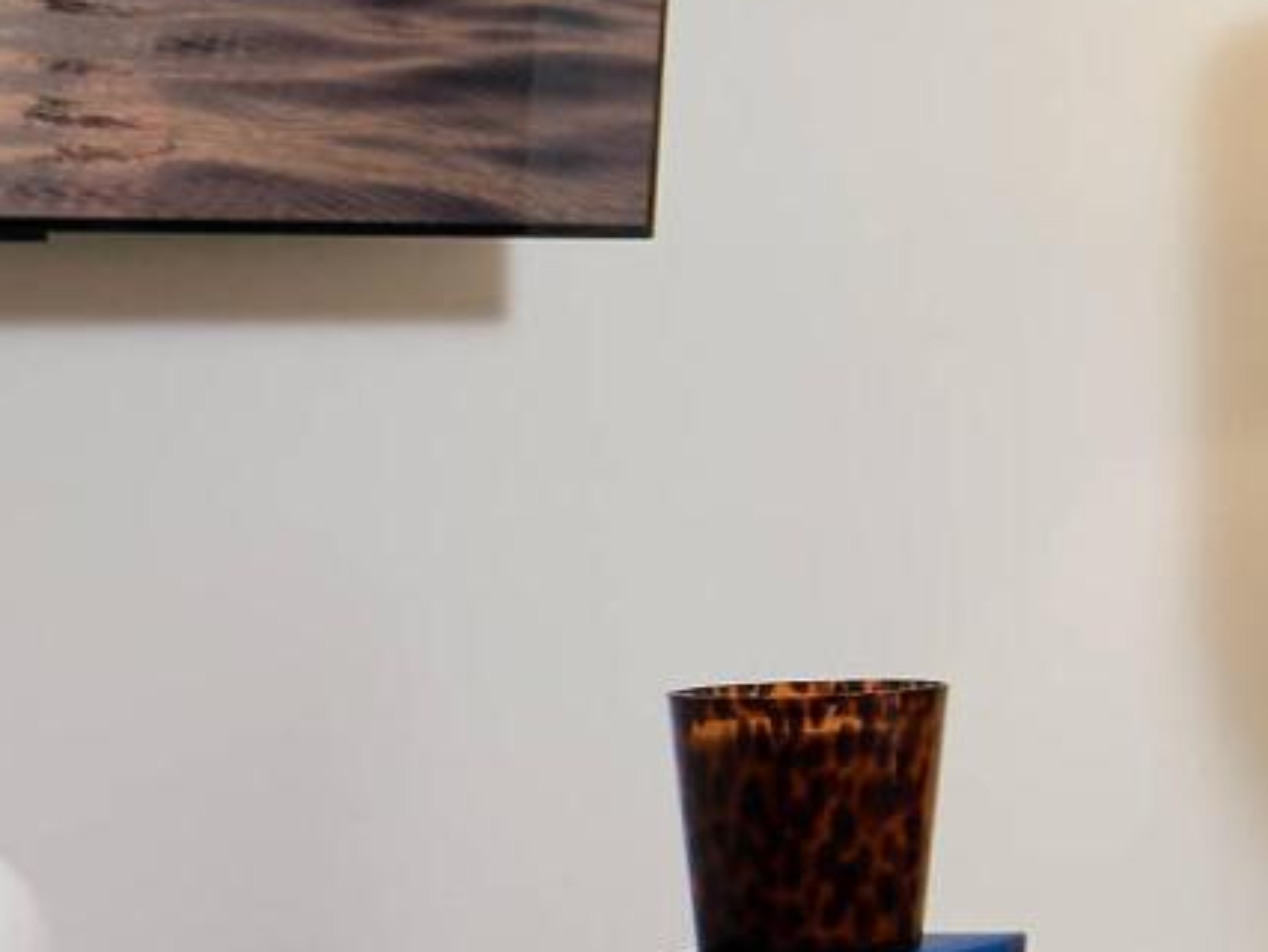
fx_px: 5937
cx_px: 3654
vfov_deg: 9.2
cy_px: 268
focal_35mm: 162
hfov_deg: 9.7
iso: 100
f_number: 5.6
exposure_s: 1/250
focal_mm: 12
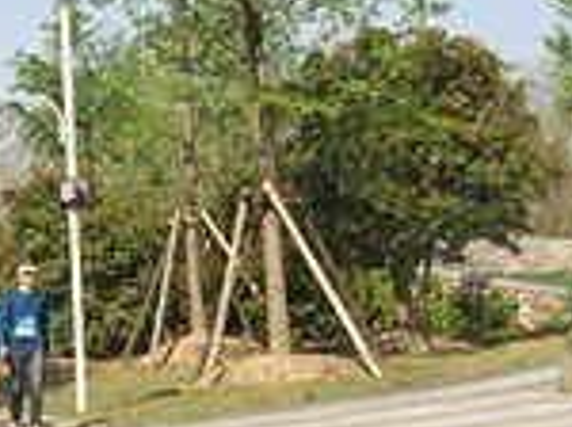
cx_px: -351
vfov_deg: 11.9
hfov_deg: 14.5
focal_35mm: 124
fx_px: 2046
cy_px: 290
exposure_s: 1/1199
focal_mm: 4.15
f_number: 2.2
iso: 32
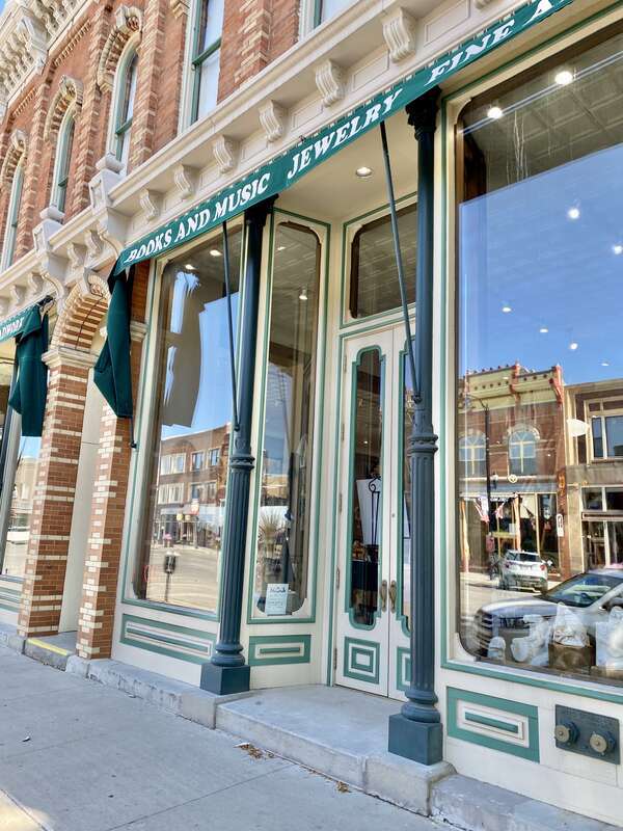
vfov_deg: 67.3
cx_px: 312
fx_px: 624
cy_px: 416
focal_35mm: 26
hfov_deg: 53.1
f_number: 1.8
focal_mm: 4.25
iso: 32
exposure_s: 1/236
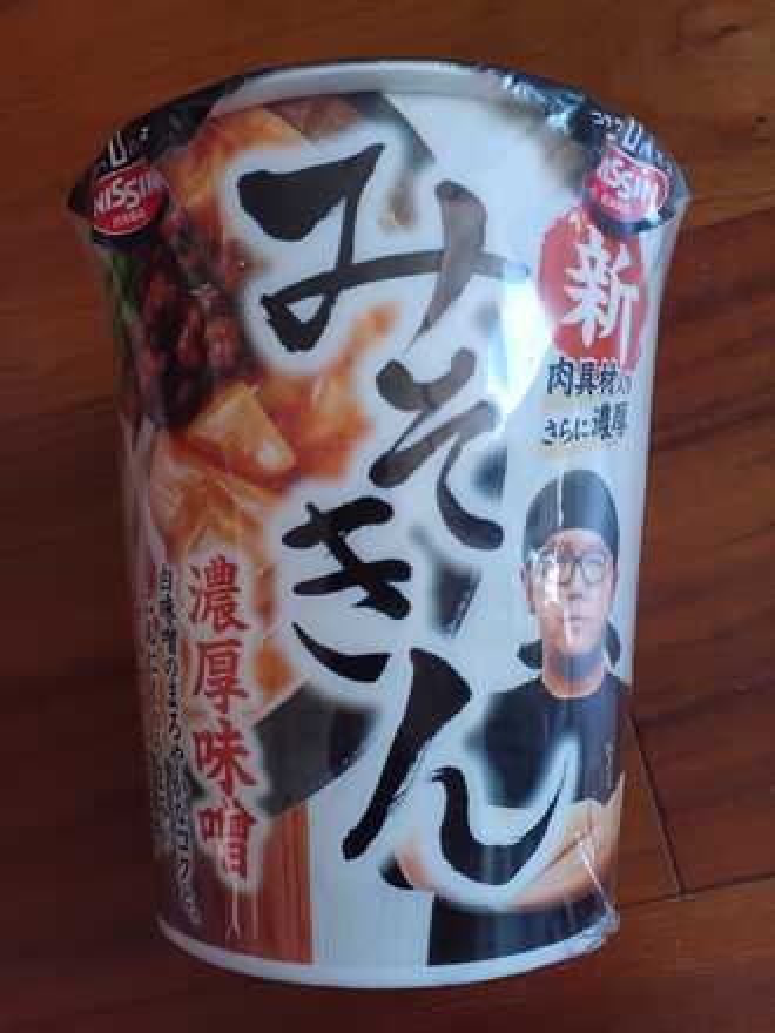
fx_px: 806
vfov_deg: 65.3
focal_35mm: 27
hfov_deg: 51.4
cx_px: 388
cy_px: 516
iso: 200
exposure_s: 1/50
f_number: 1.9
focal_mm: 3.58
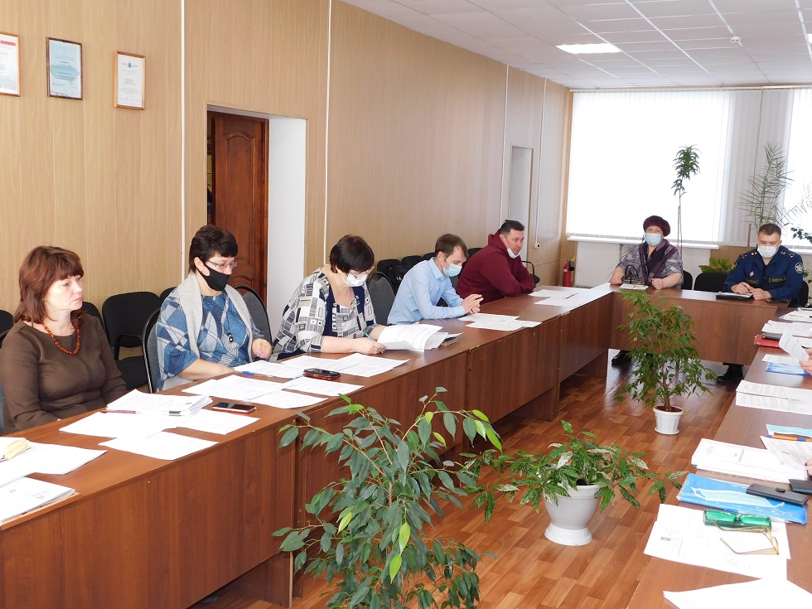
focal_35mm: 36
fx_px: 844
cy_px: 304
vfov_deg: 39.7
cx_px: 406
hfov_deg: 51.4
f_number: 3.5
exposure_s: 1/30
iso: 140
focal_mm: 6.3
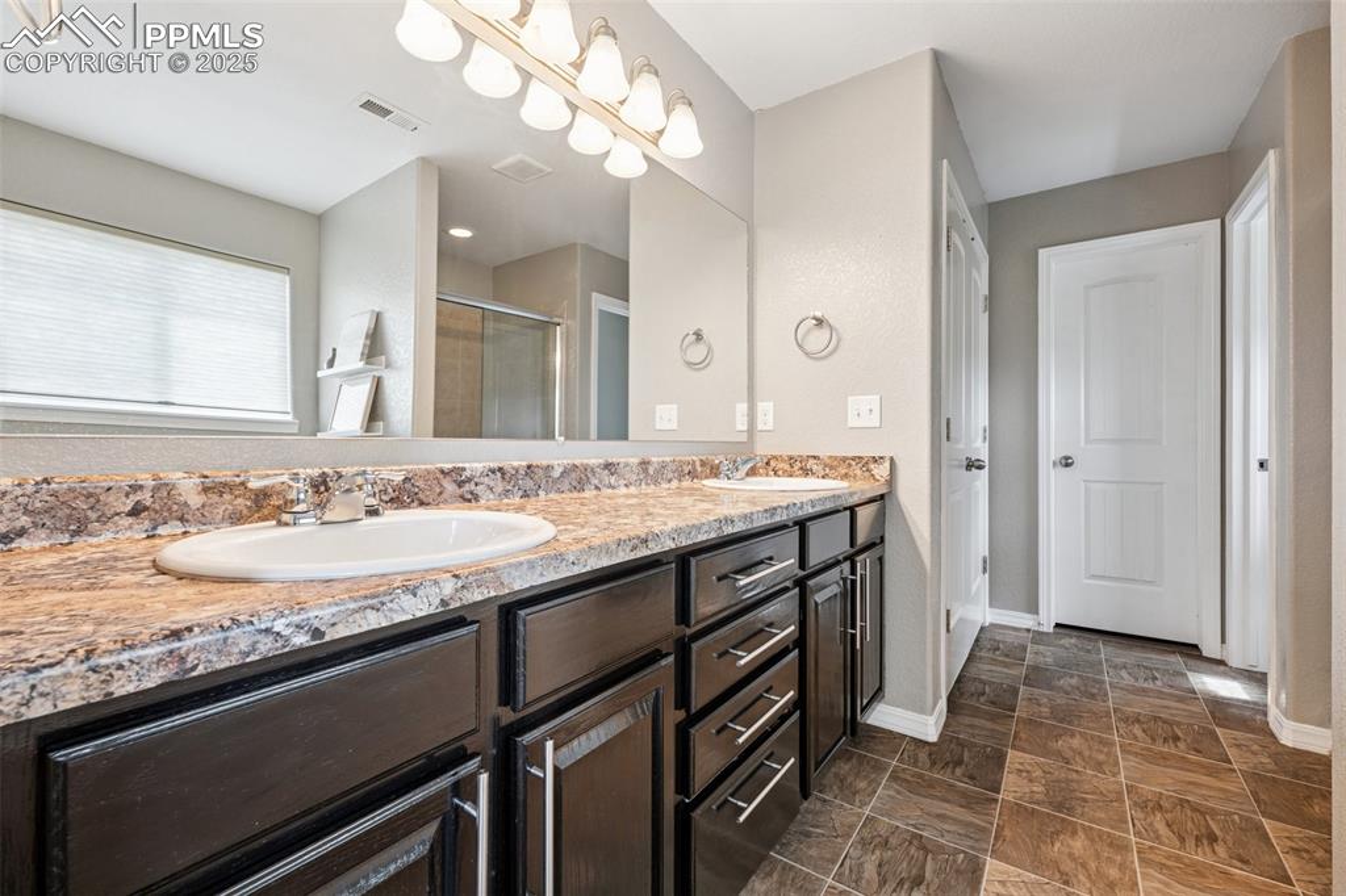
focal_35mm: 15
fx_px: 561
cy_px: 448
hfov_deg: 100.4
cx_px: 673
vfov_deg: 77.3
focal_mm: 15
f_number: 11
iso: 100
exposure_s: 1/1.67
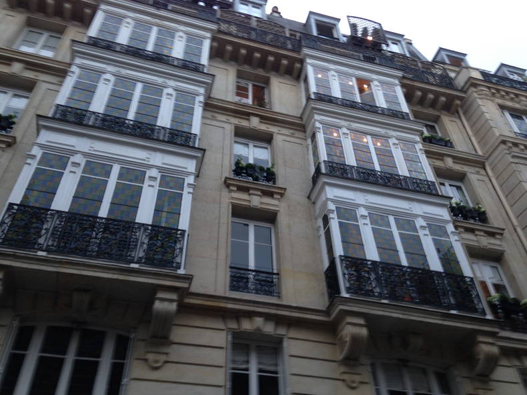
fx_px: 502
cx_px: 264
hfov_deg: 55.4
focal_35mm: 33
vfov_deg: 42.9
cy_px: 198
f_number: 2.4
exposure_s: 1/30
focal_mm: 4.12
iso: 50
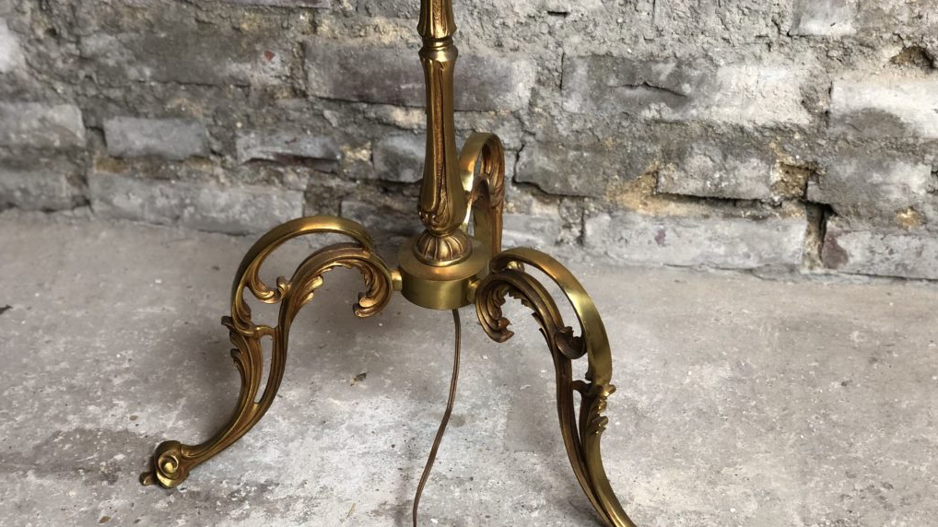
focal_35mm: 57
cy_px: 319
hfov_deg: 36.6
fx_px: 1417
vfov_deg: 21.0
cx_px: 469
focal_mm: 6
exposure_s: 1/33
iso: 80
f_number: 2.4
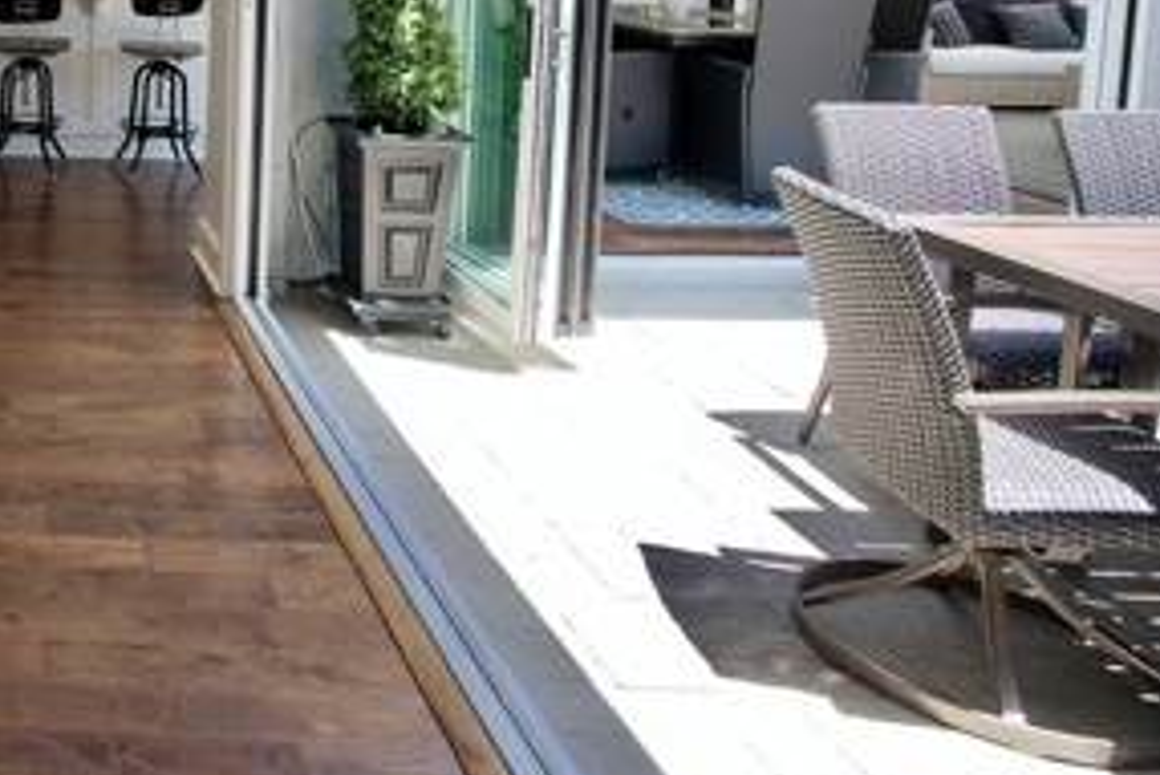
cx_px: -73
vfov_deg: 32.5
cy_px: 16
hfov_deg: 41.8
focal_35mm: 38
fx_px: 1225
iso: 250
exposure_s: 1/160
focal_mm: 17
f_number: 4
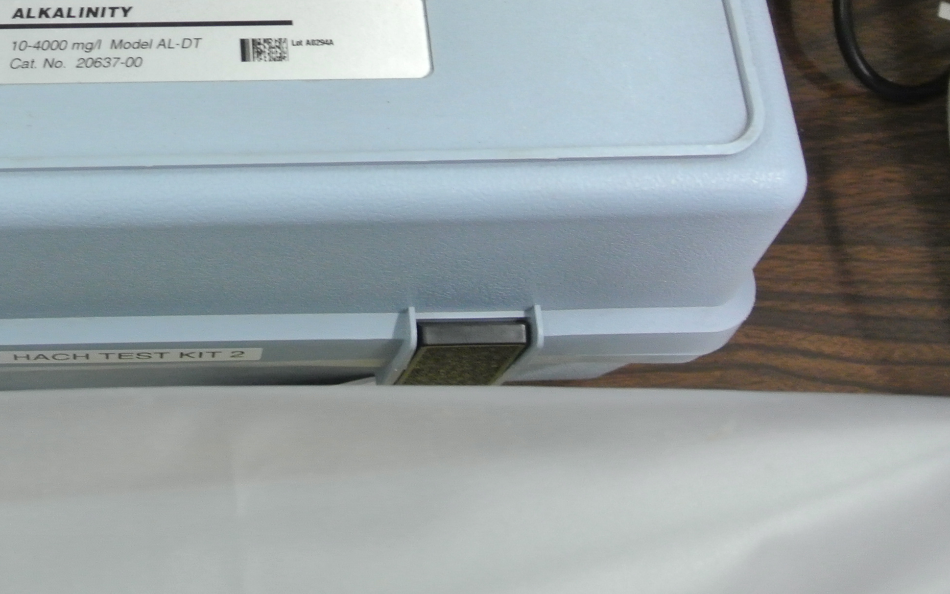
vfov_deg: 23.2
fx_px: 1424
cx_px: 139
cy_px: 114
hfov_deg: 35.2
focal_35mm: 55
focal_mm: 10
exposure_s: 1/30
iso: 800
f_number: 3.5
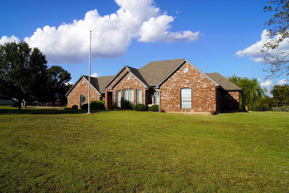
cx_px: 144
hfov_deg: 73.7
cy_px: 96
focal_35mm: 24
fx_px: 193
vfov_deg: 53.1
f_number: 10
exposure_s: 1/200
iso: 100
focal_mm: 16
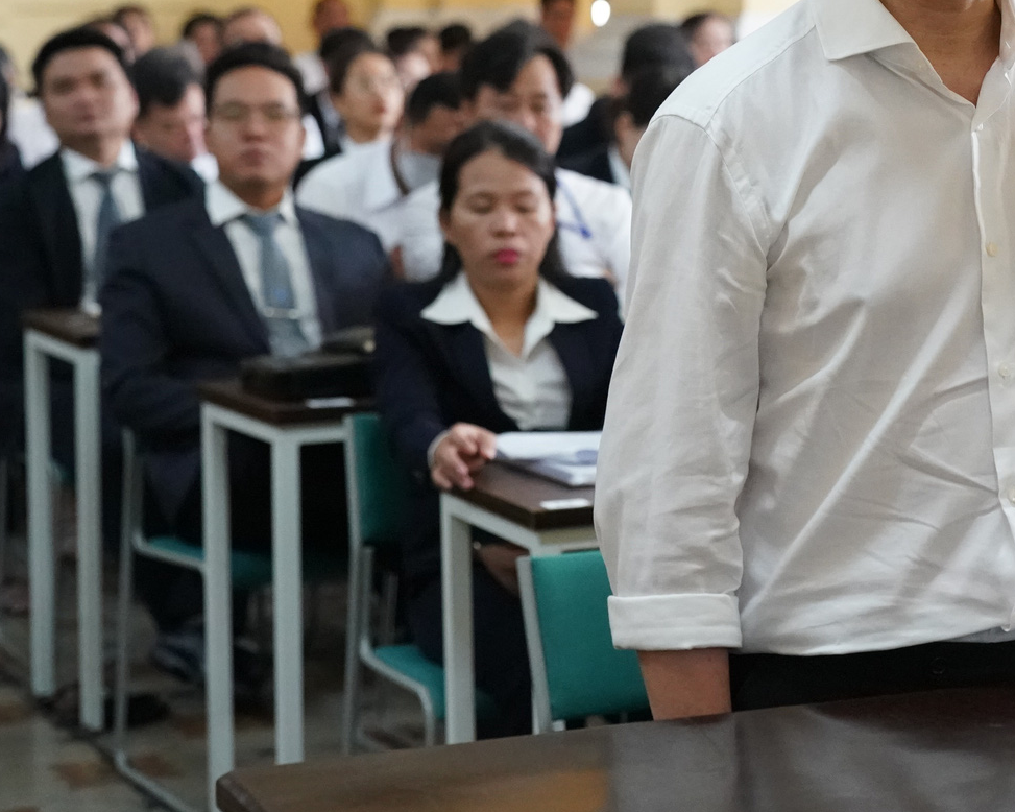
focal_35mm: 110
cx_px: 1037
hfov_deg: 17.0
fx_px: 3304
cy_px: 133
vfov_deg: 13.9
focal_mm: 57
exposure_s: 1/250
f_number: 4
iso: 8000
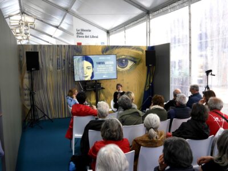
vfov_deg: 41.8
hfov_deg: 54.0
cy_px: 86
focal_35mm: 34
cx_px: 114
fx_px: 224
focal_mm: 17
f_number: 4
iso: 200
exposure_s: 1/60
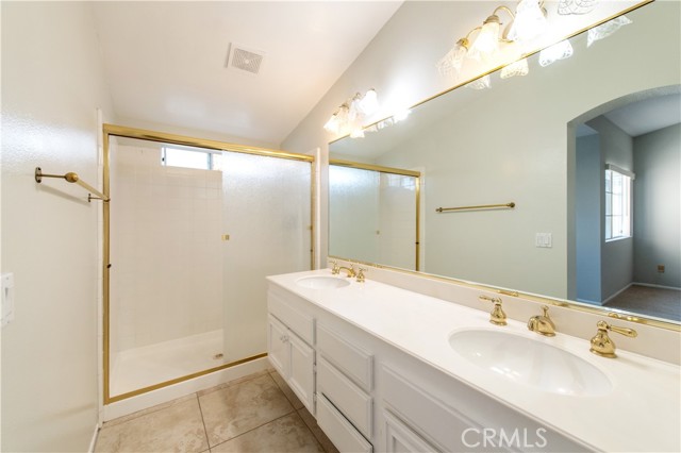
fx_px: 265
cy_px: 226
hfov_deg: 104.3
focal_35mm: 14
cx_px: 340
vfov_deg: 81.1
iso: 400
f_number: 4
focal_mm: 14
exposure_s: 1/250
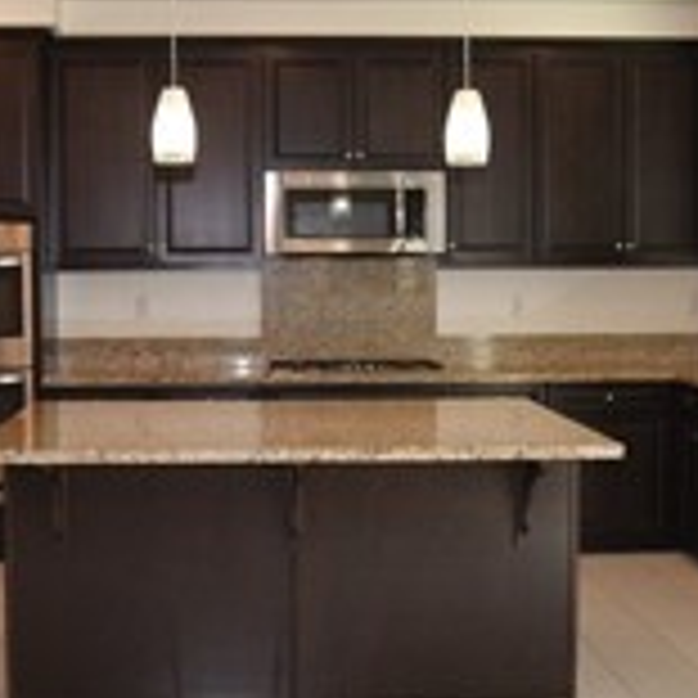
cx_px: 315
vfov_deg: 29.6
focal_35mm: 58
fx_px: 1317
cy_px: 263
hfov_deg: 29.7
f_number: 7.1
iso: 800
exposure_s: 1/160
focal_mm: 11
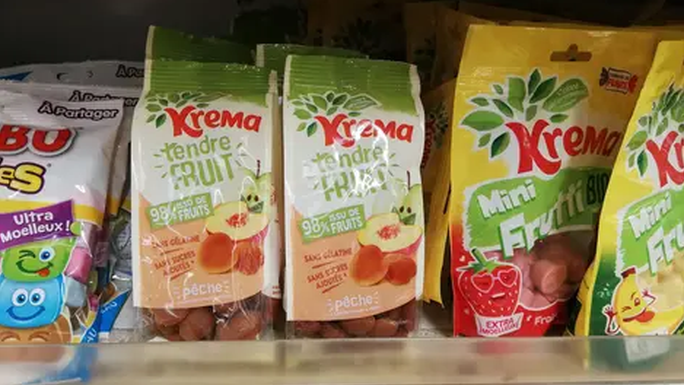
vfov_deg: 40.0
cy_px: 230
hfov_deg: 66.1
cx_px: 349
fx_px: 526
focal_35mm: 29
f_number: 2.2
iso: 250
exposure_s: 1/33.3
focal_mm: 3.81
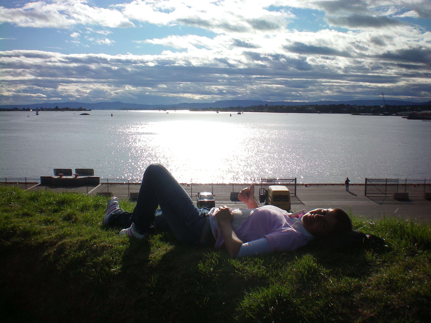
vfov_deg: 37.7
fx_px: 473
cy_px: 162
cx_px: 216
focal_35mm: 38
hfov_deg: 49.0
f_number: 4.6
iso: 64
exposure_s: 1/1000
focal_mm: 6.3
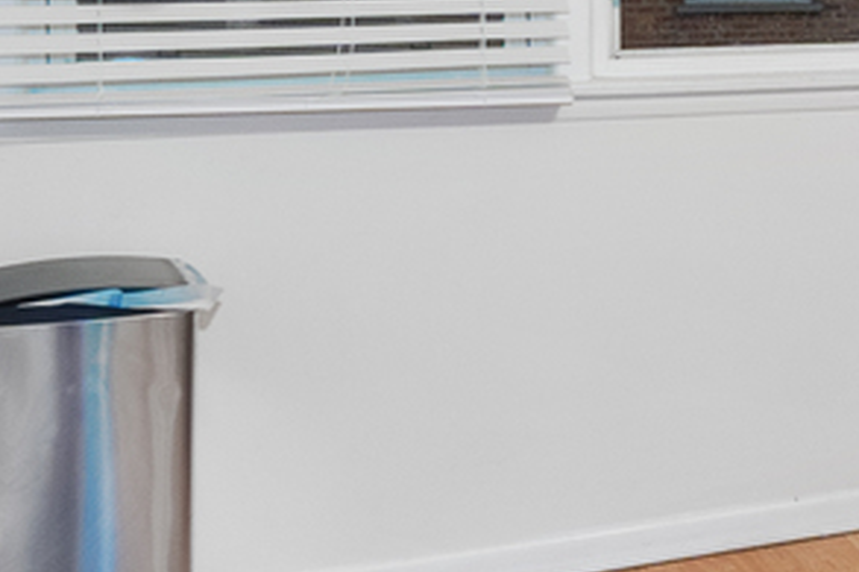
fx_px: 1979
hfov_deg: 15.4
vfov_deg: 16.1
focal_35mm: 83
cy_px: -21
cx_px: 1997
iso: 400
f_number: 9
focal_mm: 10
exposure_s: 2
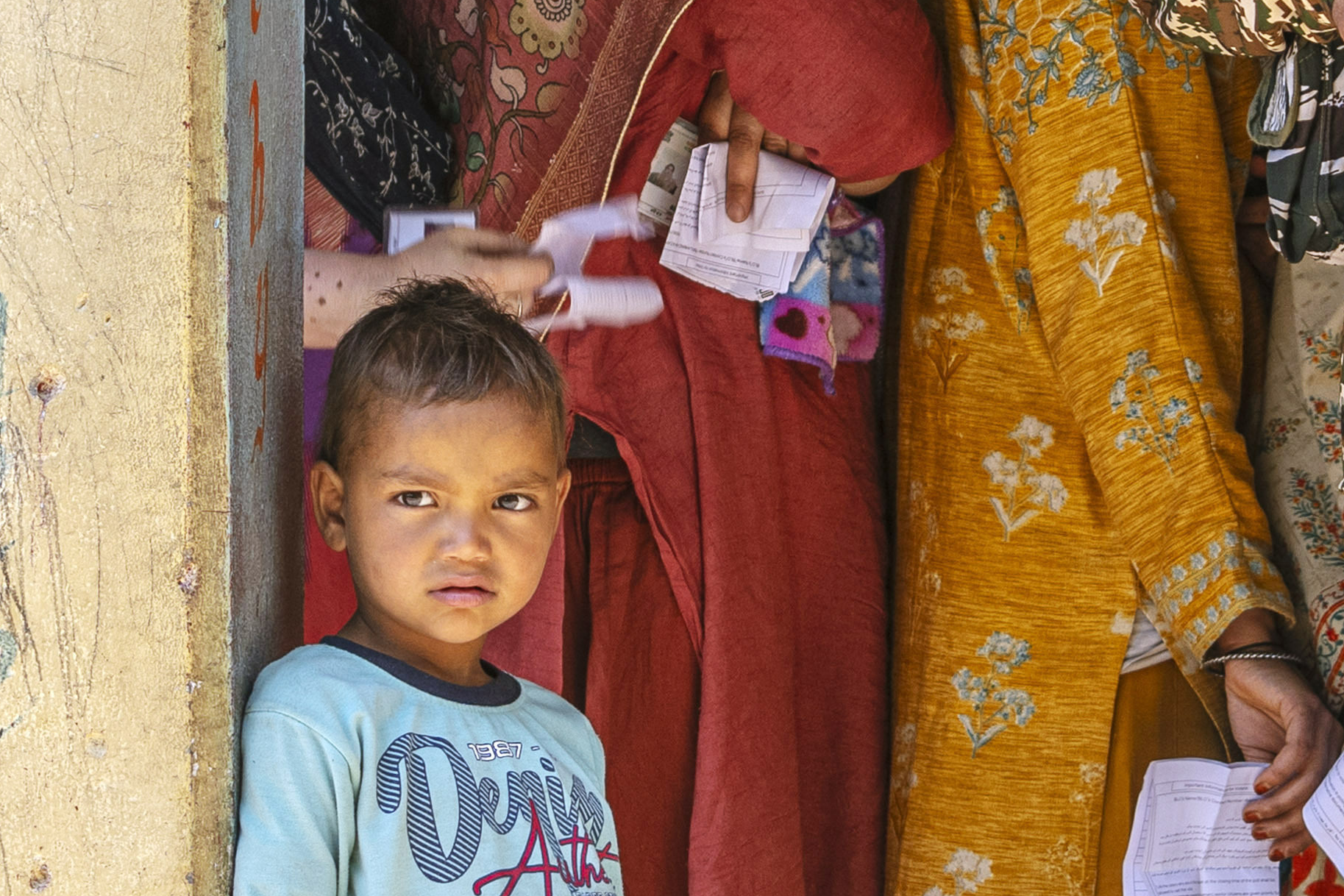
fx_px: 12356
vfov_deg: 4.1
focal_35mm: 331
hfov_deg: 6.2
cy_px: -74
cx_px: 736
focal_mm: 70
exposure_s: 1/200
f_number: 4
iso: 100
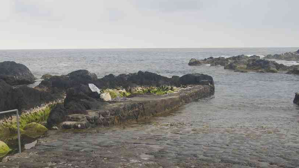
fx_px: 473
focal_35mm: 60
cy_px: 121
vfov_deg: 20.1
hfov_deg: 35.0
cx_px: 128
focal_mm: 31
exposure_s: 1/60
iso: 200
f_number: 6.3
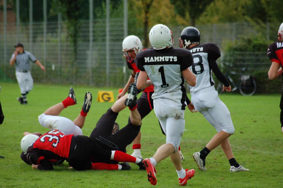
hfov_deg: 9.2
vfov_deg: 6.1
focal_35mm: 225
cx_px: 142
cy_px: 94
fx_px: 1765
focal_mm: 150
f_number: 4.5
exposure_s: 1/500
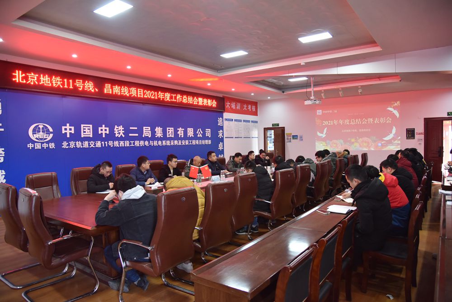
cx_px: 226
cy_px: 151
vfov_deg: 53.2
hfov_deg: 73.7
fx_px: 301
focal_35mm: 24
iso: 2800
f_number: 4
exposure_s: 1/60
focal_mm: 24
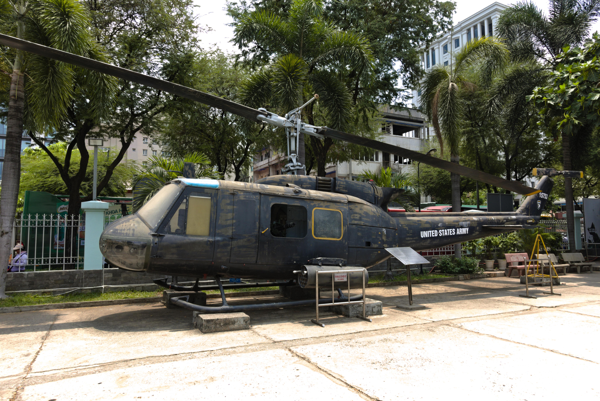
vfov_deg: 53.2
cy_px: 200
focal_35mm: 24
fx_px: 400
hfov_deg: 73.7
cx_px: 300
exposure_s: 1/100
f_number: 8
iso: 100
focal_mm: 8.8
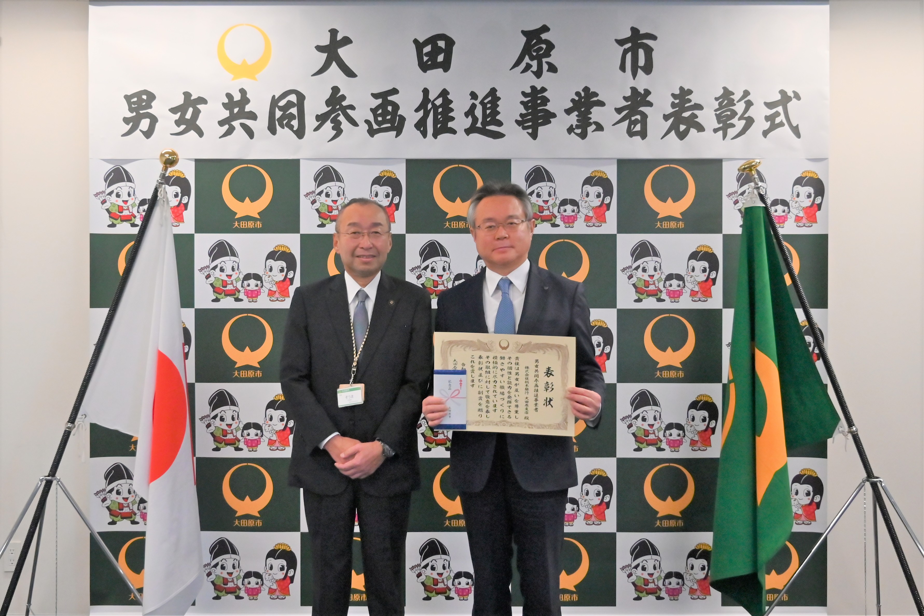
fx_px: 924
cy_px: 308
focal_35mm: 36
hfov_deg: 53.1
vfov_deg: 36.9
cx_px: 462
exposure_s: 1/250
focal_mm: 24
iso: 1250
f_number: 4
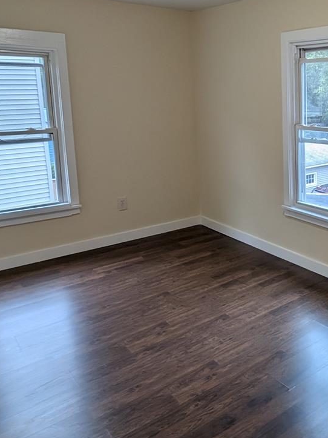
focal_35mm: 34
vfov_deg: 53.3
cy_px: 160
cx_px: 316
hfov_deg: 37.9
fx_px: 430
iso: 54
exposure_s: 1/30
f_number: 2.2
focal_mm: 2.22
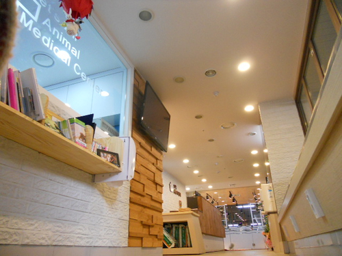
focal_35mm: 27
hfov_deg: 65.3
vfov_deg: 51.4
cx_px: 171
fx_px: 267
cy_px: 128
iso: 400
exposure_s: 1/20
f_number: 3.2
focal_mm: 4.9
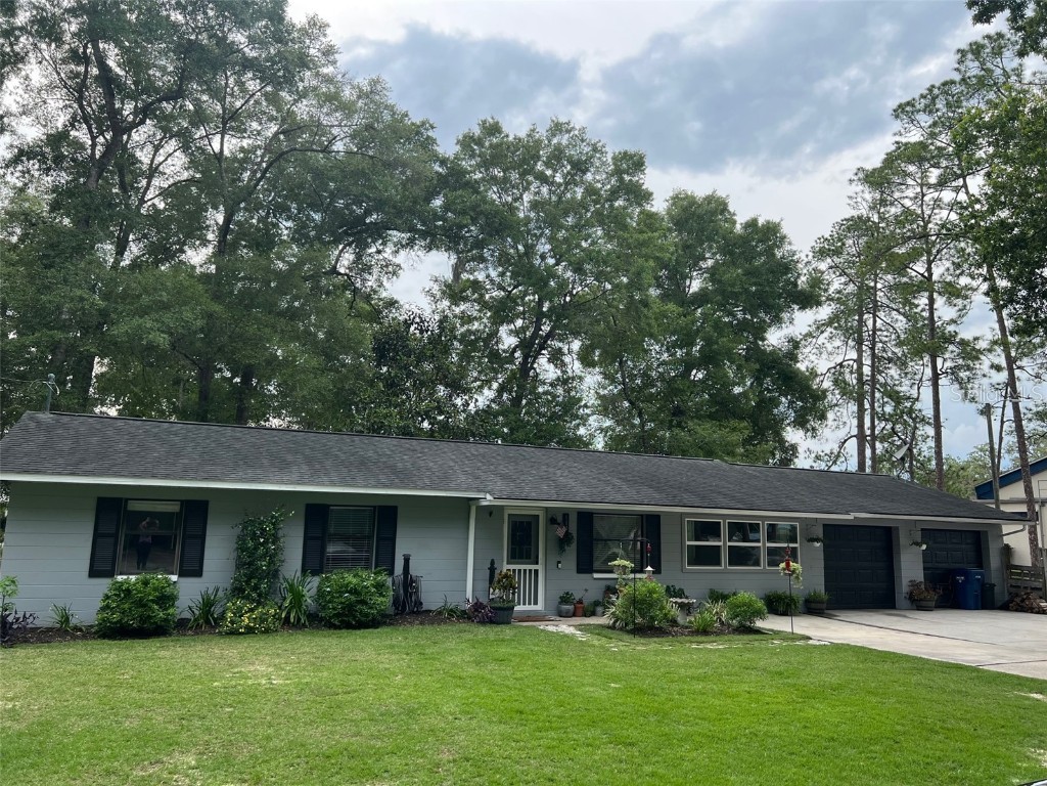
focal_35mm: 26
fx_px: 786
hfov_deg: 67.3
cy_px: 393
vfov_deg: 53.1
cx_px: 524
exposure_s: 1/1468
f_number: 1.5
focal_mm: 5.7
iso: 50
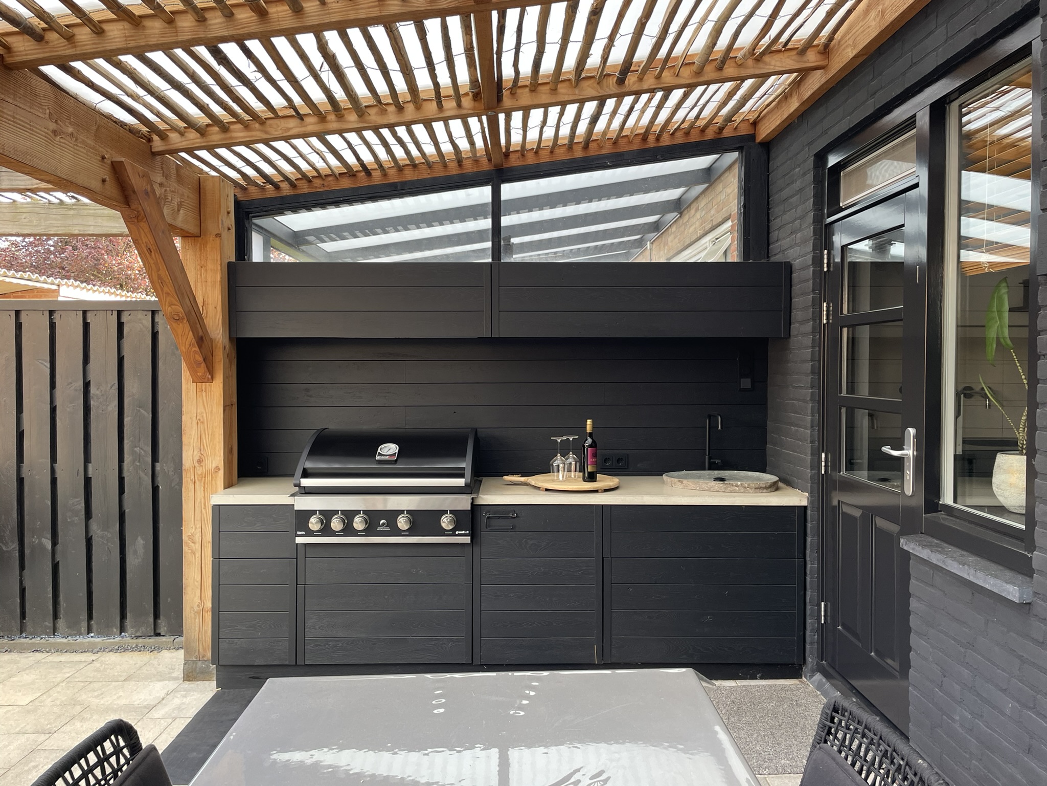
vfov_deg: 53.1
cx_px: 524
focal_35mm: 26
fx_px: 786
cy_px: 393
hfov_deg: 67.3
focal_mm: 4.2
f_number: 1.6
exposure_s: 1/121
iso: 80
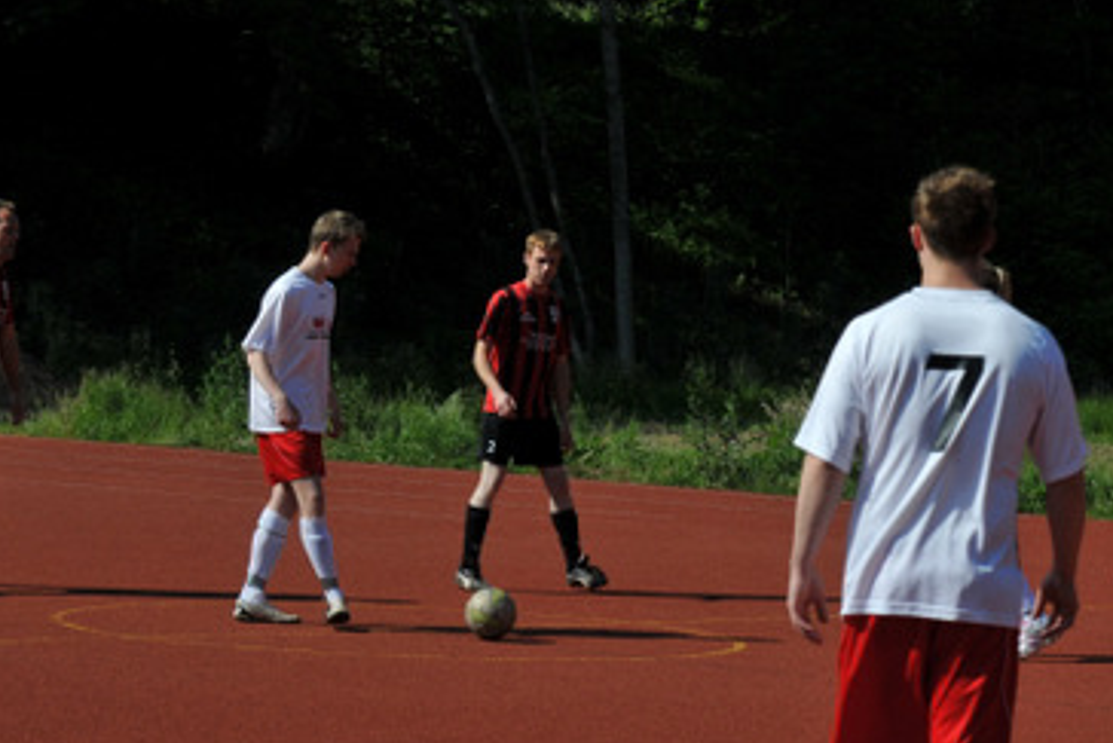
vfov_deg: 9.5
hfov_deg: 14.2
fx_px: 4454
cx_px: 709
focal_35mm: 144
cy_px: 407
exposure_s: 1/1250
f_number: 8
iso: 250
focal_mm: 70
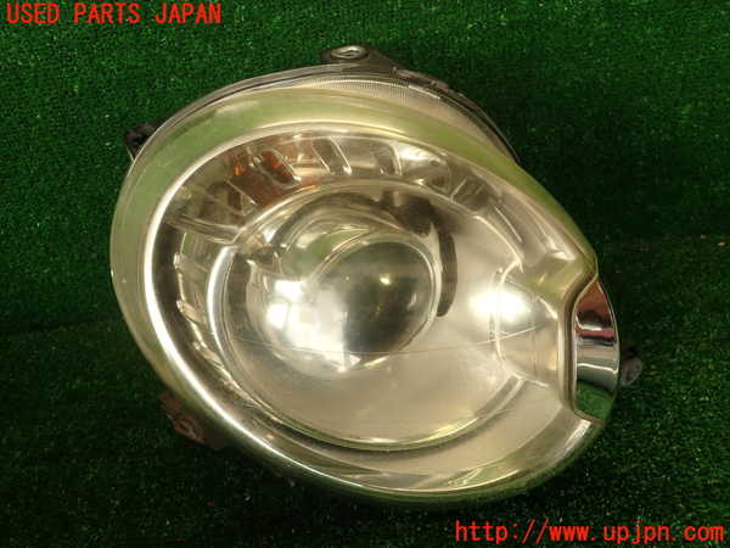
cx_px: 365
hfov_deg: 69.4
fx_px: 527
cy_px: 274
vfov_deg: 54.9
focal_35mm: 25
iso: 100
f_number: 2.8
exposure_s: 1/100
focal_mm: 4.5
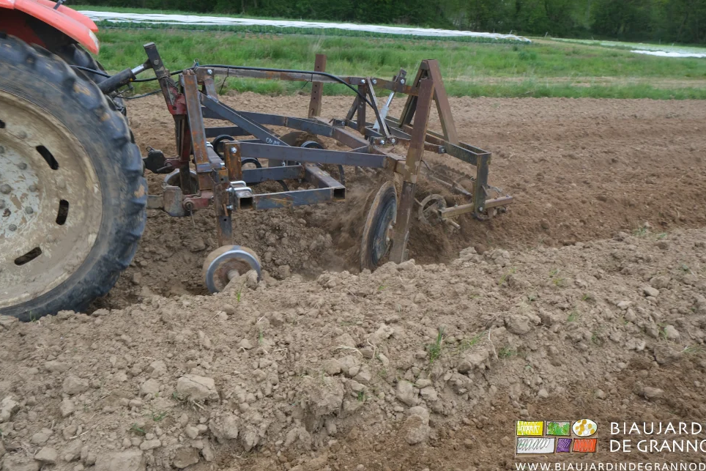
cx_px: 363
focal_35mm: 28
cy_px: 232
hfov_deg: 65.5
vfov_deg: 46.4
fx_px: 549
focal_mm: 18
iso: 160
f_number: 5
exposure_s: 1/170
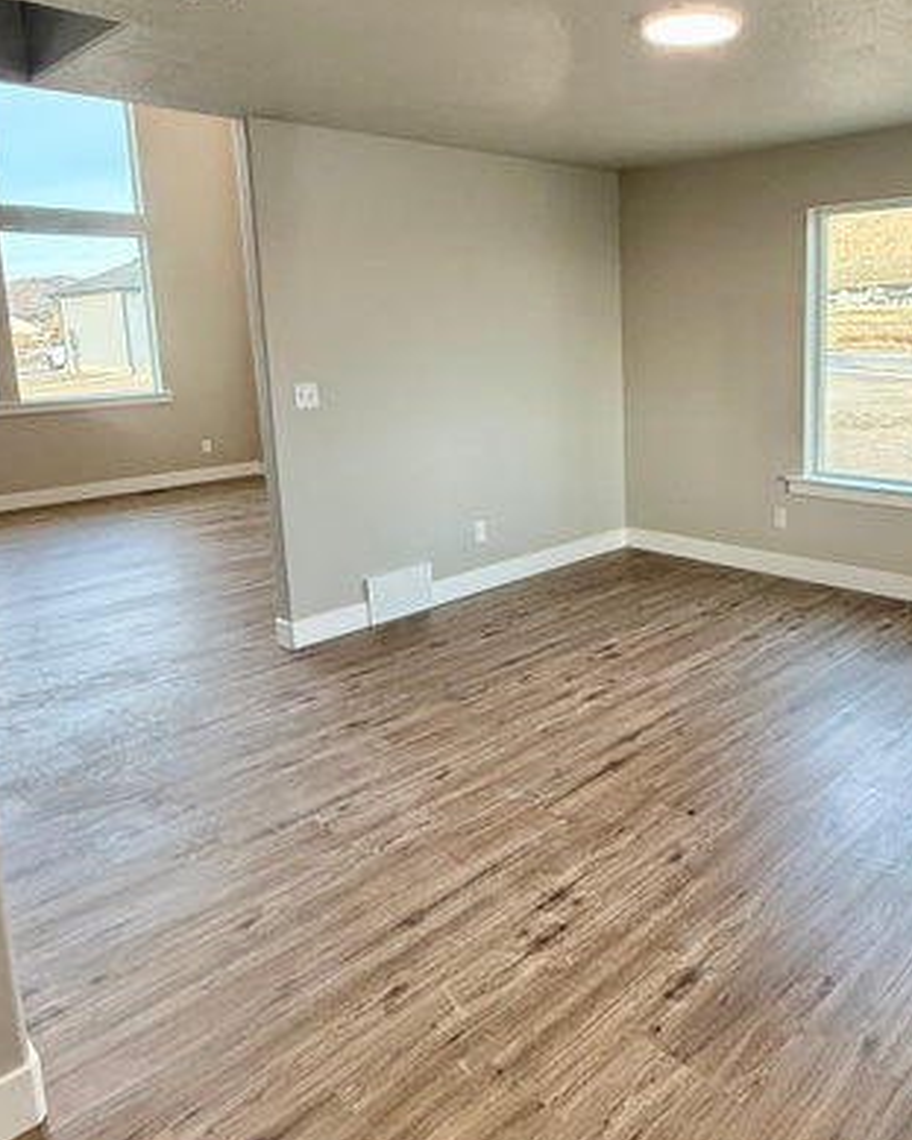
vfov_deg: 63.7
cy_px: 481
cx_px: 622
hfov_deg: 52.0
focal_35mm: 27
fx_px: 911
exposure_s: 1/120
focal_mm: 2.22
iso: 250
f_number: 2.2
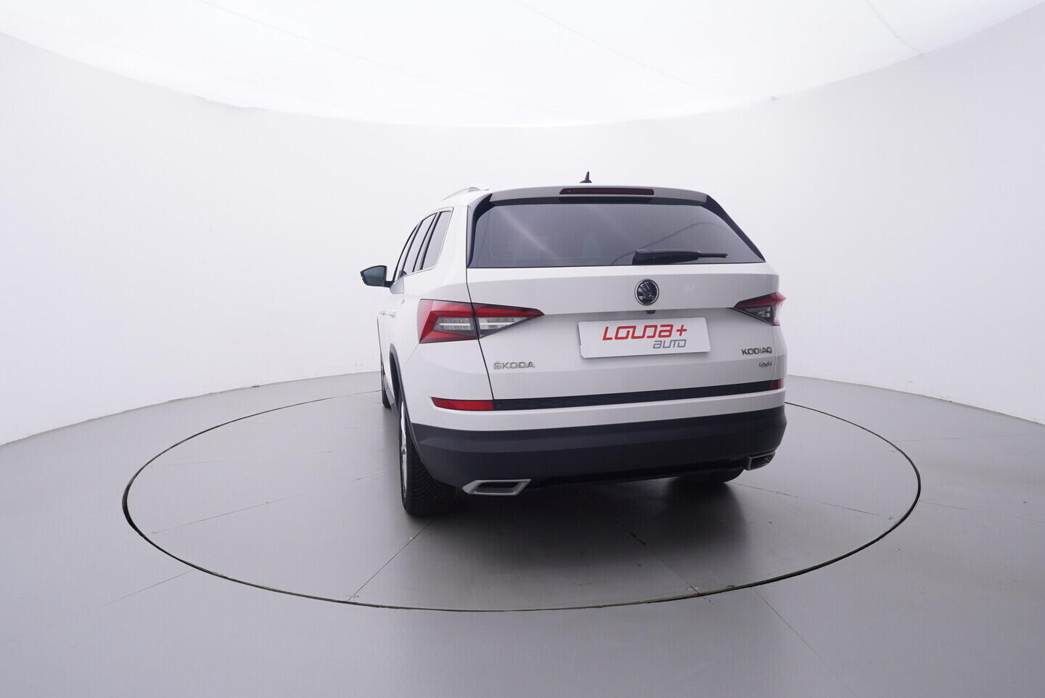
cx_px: 522
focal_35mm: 22
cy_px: 349
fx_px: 653
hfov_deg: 77.3
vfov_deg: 56.2
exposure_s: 1/80
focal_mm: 15
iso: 200
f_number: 5
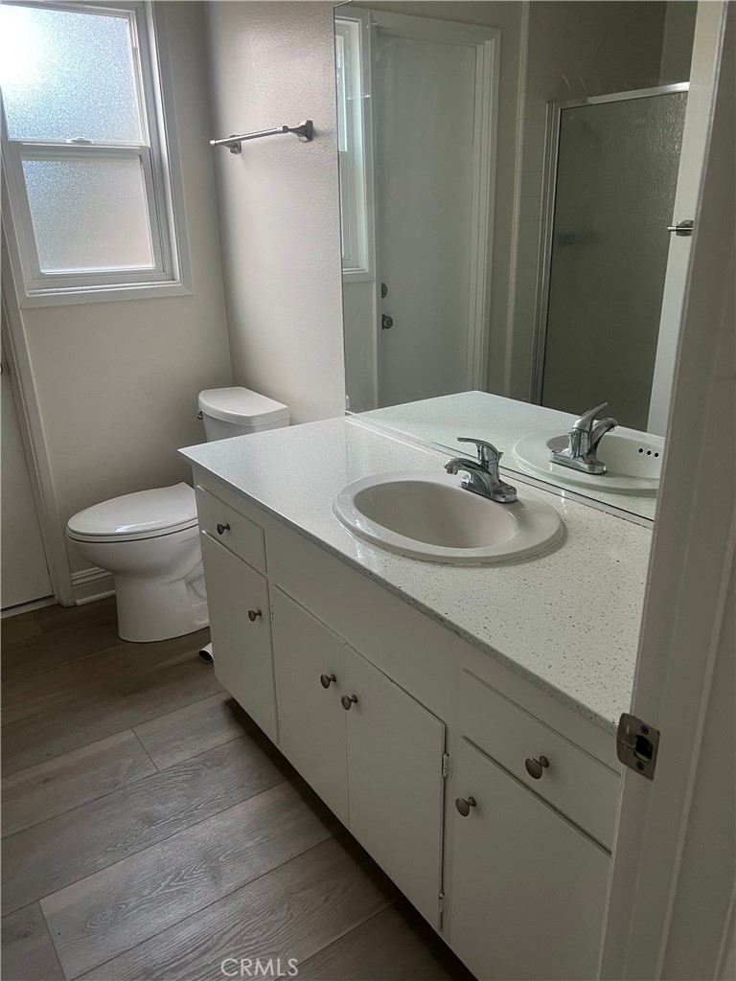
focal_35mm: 26
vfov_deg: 67.3
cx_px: 368
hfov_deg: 53.1
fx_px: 737
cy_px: 490
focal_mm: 5.7
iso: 125
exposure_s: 1/60
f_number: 1.5
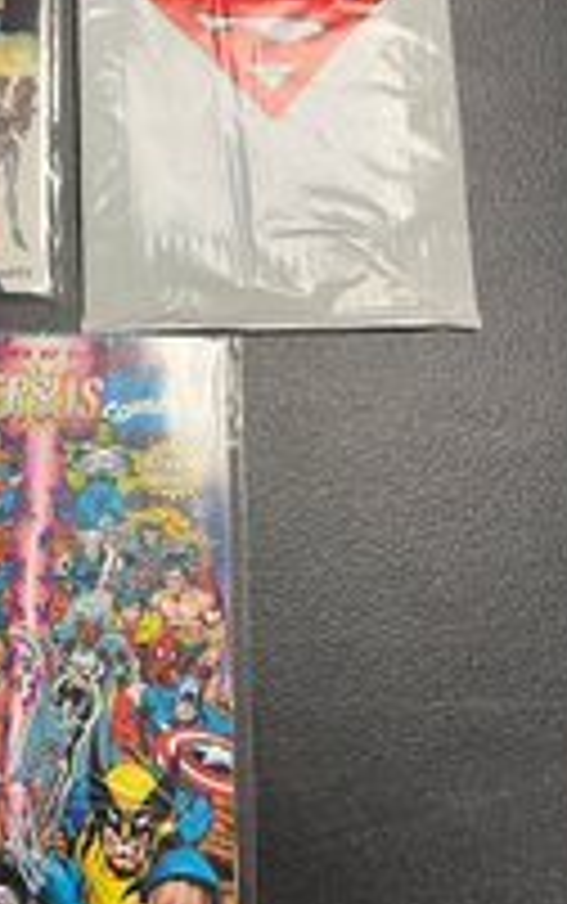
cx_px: -106
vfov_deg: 42.4
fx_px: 1160
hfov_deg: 24.9
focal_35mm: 47
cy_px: 367
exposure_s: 1/60
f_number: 1.6
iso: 100
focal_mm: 4.2
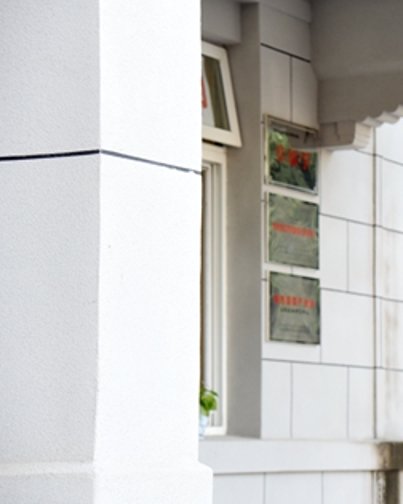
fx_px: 1998
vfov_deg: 14.4
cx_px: 470
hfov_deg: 11.3
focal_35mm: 134
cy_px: 259
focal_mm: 75
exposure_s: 1/100
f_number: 5
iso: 500
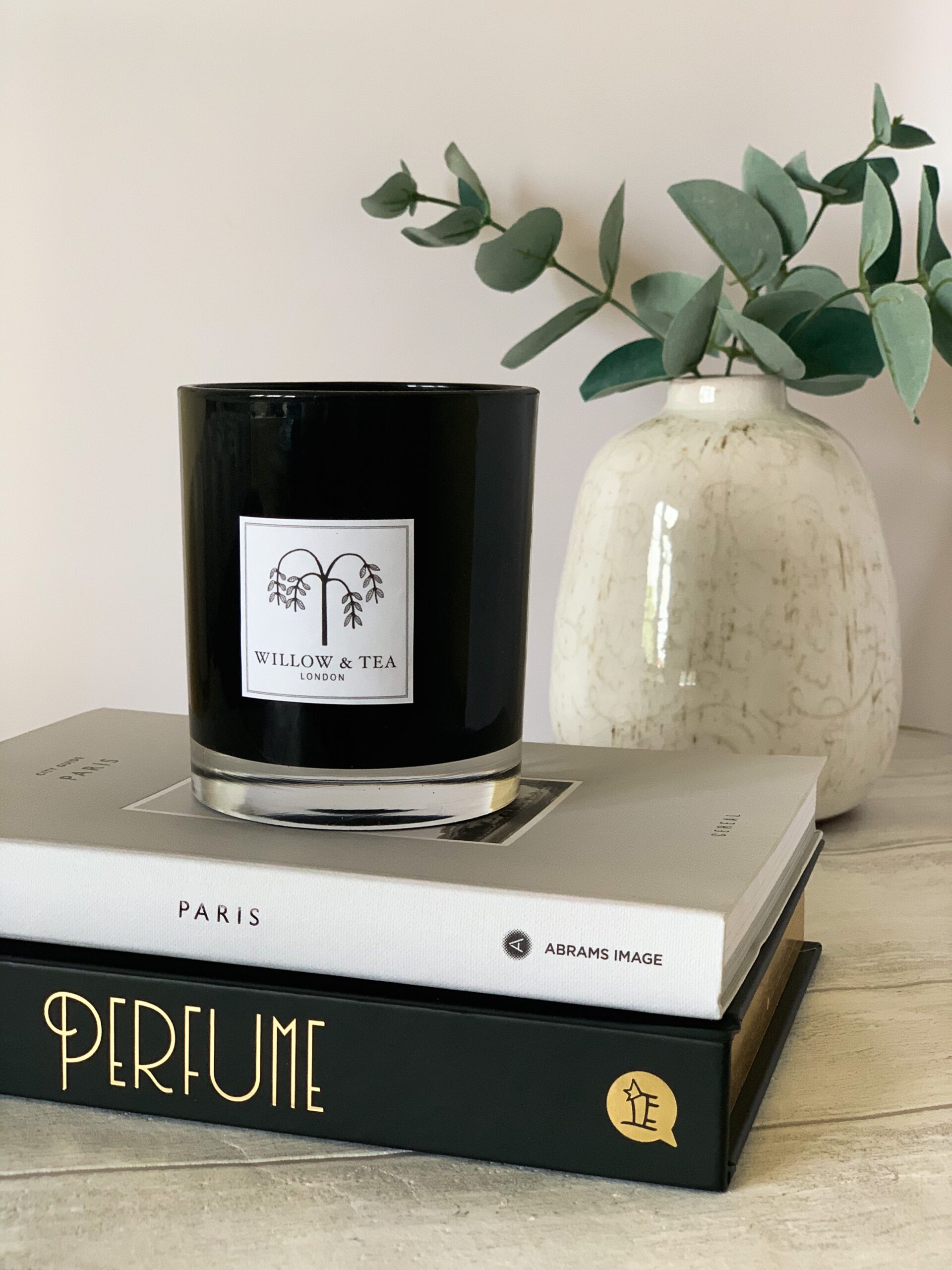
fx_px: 1907
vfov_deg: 36.8
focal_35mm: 52
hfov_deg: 28.0
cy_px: 635
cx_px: 476
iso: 100
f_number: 2.4
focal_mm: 6
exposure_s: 1/120
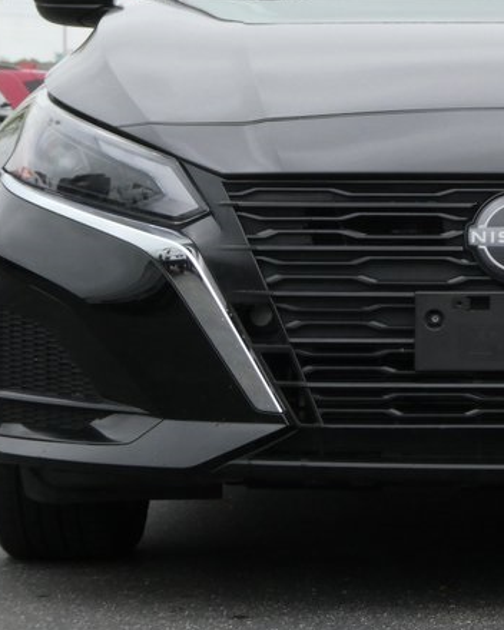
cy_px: 189
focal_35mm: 191
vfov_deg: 10.1
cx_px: 507
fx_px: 3561
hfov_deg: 8.1
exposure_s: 1/250
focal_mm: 15
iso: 200
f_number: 4.8
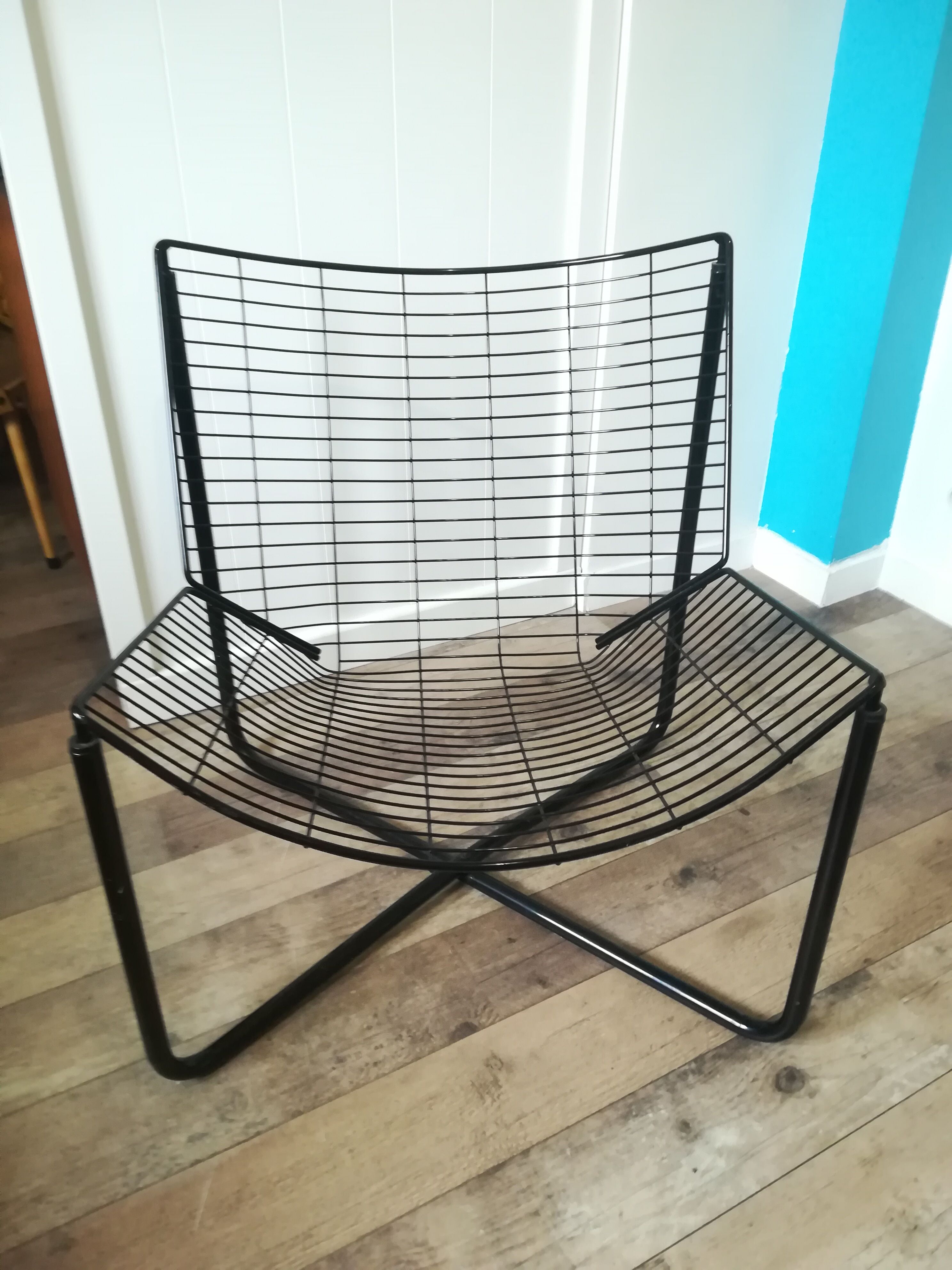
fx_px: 953
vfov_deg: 67.3
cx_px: 476
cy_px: 635
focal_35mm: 26
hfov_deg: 53.1
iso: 400
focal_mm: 3.83
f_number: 2.2
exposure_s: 1/33.3
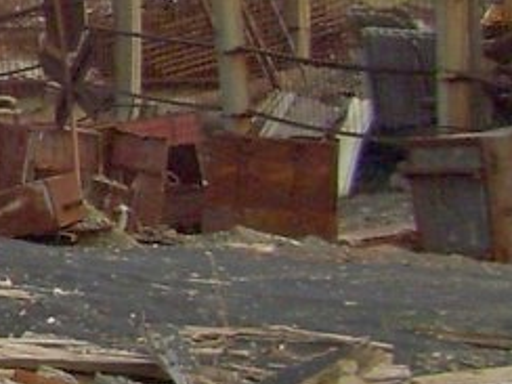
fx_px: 3121
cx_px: -716
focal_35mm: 211
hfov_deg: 8.6
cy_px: 14
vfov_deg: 7.0
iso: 80
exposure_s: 1/200
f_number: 5.6
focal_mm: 5.7
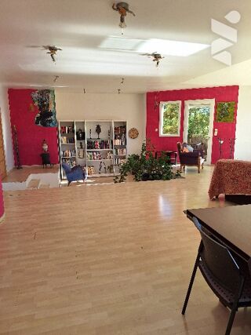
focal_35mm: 23
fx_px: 222
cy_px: 168
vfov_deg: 73.9
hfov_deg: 58.9
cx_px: 126
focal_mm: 5.54
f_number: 1.8
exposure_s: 1/254
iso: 40
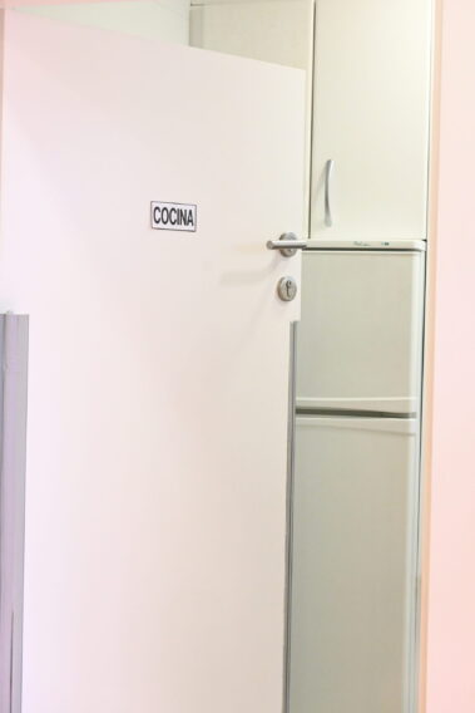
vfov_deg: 27.0
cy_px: 356
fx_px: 1483
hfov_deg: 18.2
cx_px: 238
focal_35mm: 75
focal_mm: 50
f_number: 7.1
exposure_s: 1/200
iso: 4000
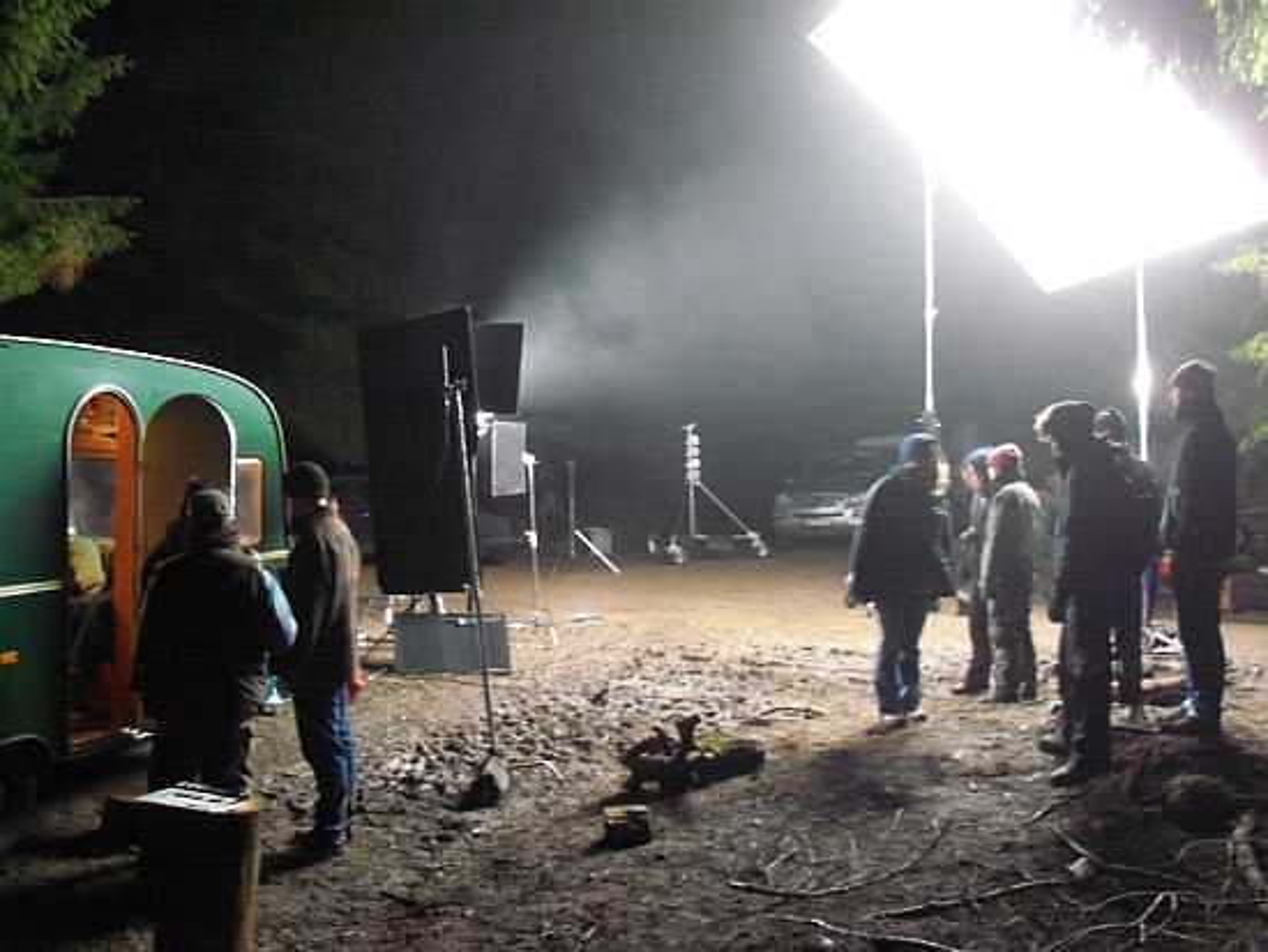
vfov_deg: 40.7
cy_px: 476
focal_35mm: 35
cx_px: 634
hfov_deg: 52.6
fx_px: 1283
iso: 400
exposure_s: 1/3.2
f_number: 3
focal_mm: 6.3
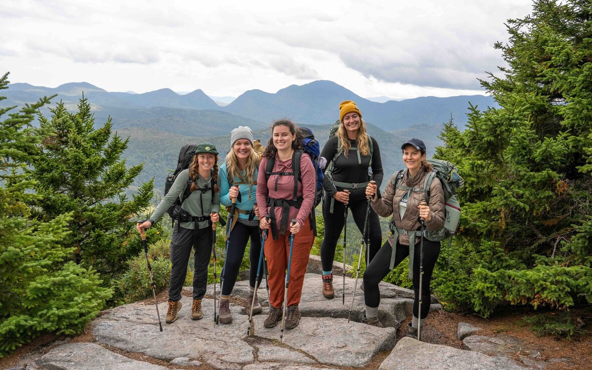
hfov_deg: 60.6
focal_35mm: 31
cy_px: 196
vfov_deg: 40.1
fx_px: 507
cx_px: 293
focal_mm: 30.4
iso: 200
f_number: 5.6
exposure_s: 1/320
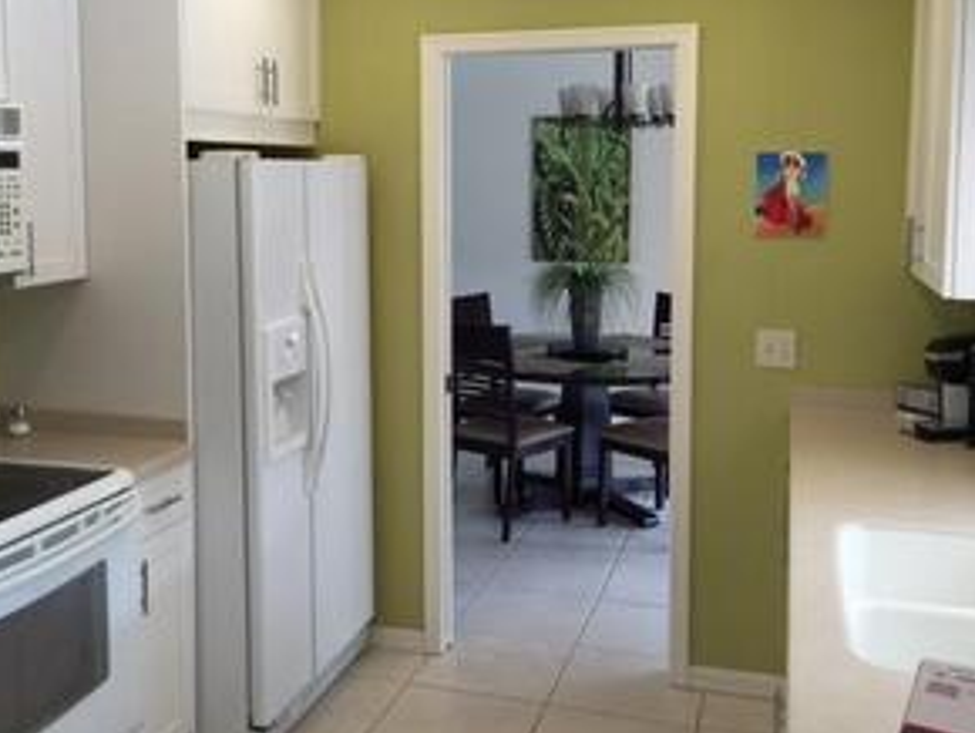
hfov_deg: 46.7
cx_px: 440
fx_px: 1128
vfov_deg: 35.8
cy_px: 282
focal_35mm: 40
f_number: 2.2
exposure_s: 1/40
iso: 32
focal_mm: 4.15
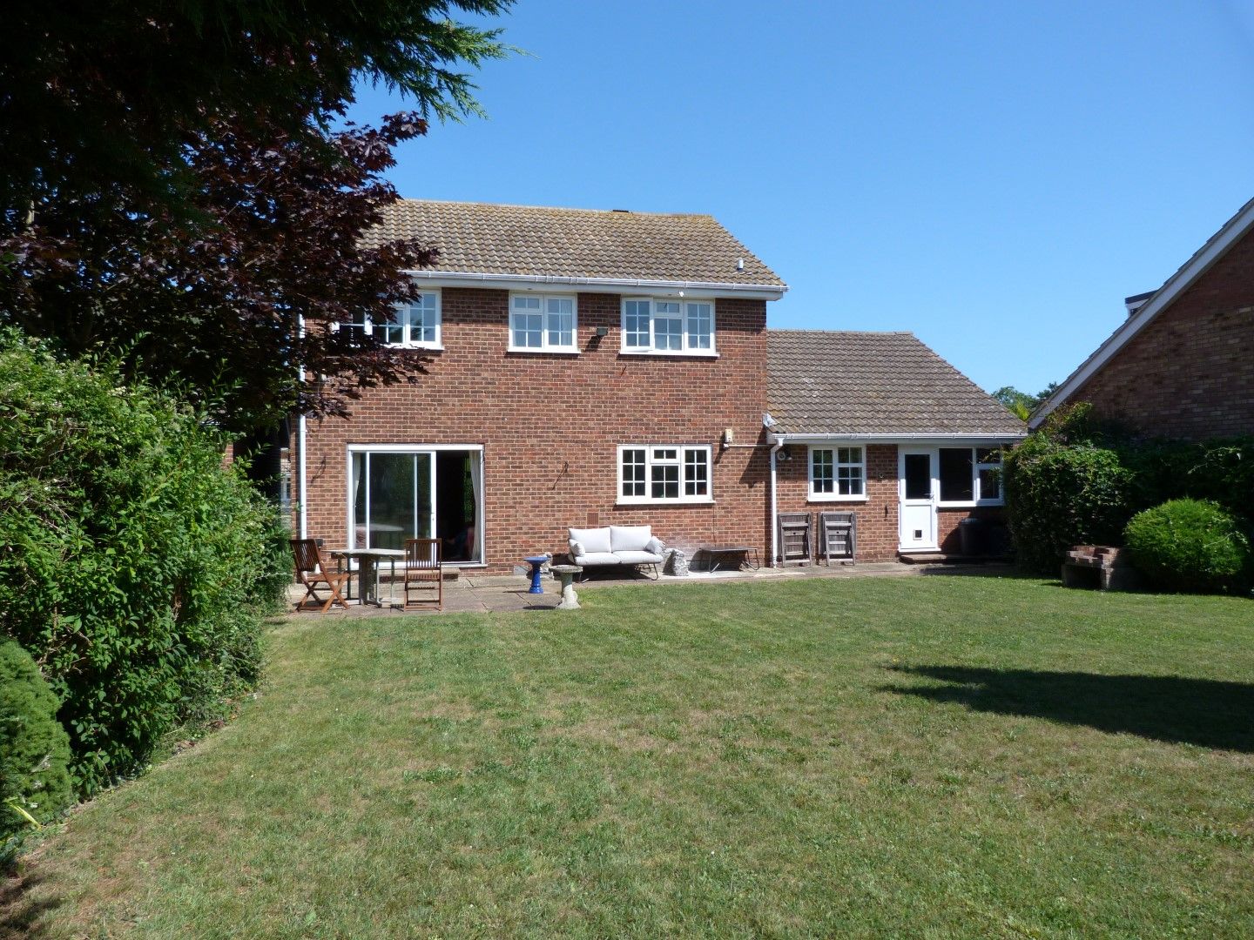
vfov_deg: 54.9
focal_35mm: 25
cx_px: 627
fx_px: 906
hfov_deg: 69.4
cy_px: 470
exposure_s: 1/800
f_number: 2.8
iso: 80
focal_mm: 4.5
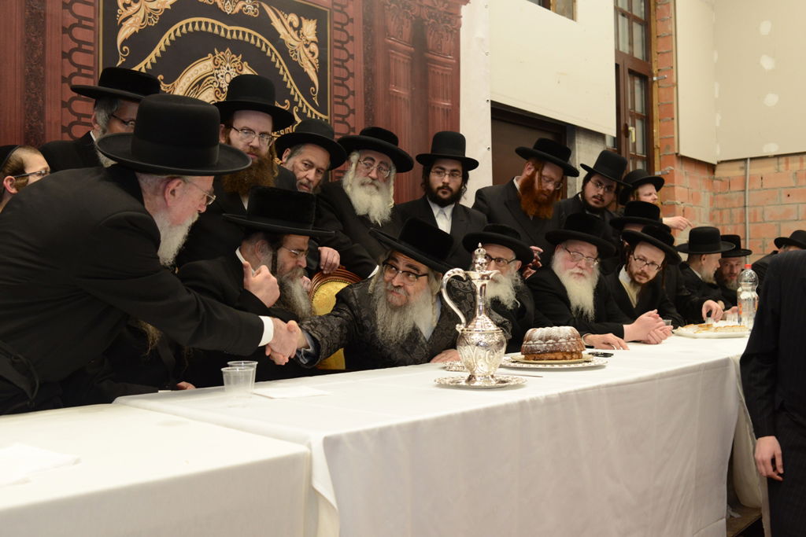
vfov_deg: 37.9
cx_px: 403
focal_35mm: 35
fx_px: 784
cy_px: 268
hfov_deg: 54.4
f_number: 5.6
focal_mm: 35
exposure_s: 1/160
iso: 1600
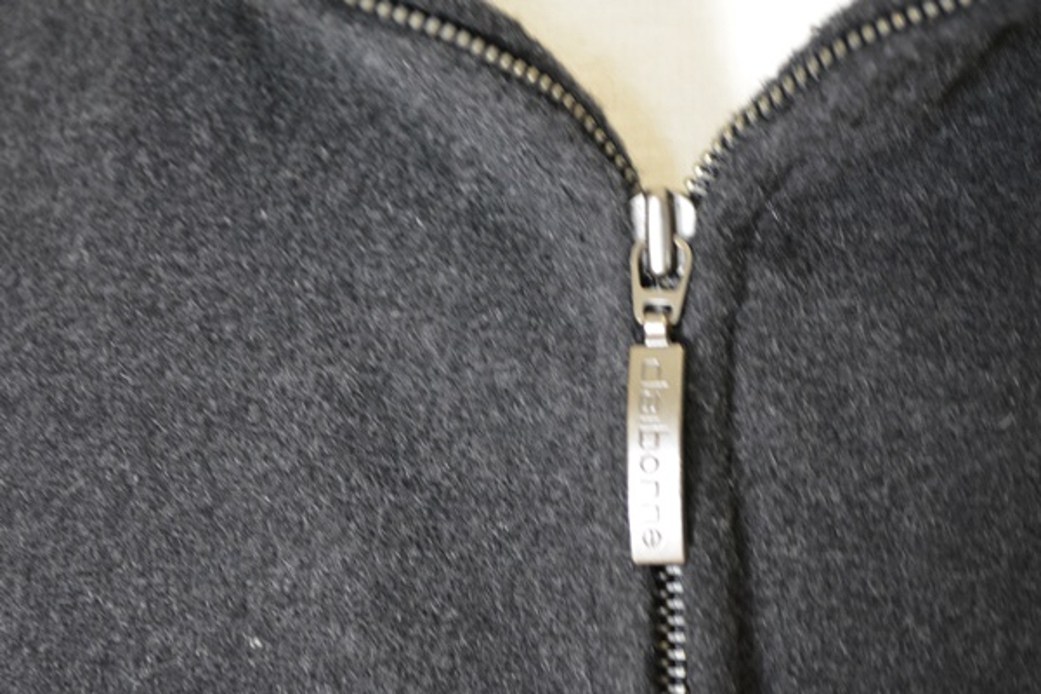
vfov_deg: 21.6
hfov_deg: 31.9
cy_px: 347
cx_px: 520
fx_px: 1822
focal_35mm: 63
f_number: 5.3
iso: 3200
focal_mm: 42
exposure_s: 1/20
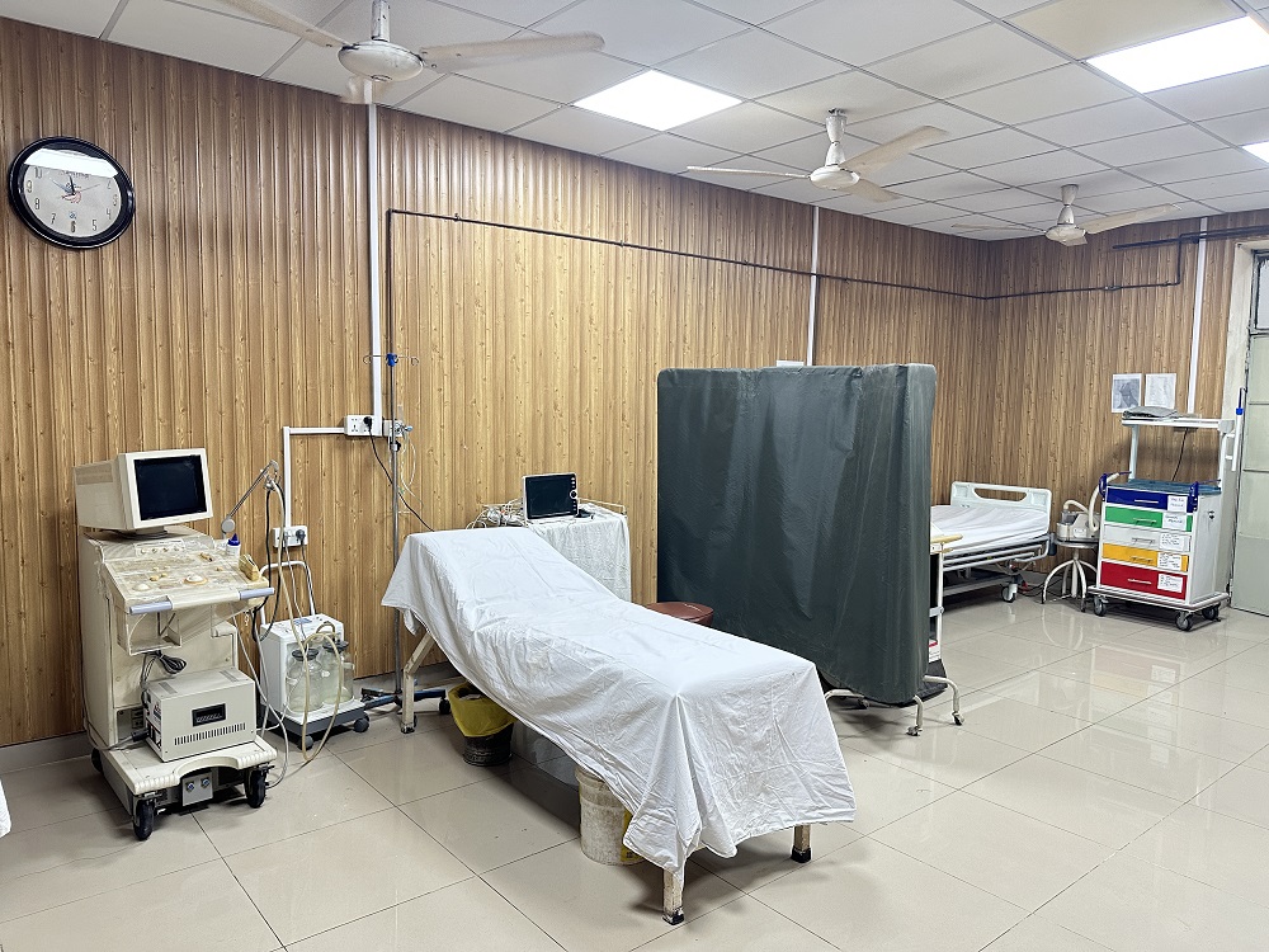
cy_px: 476
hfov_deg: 71.6
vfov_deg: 56.8
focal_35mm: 24
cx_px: 634
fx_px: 880
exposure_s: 1/50
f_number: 1.78
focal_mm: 6.86
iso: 250
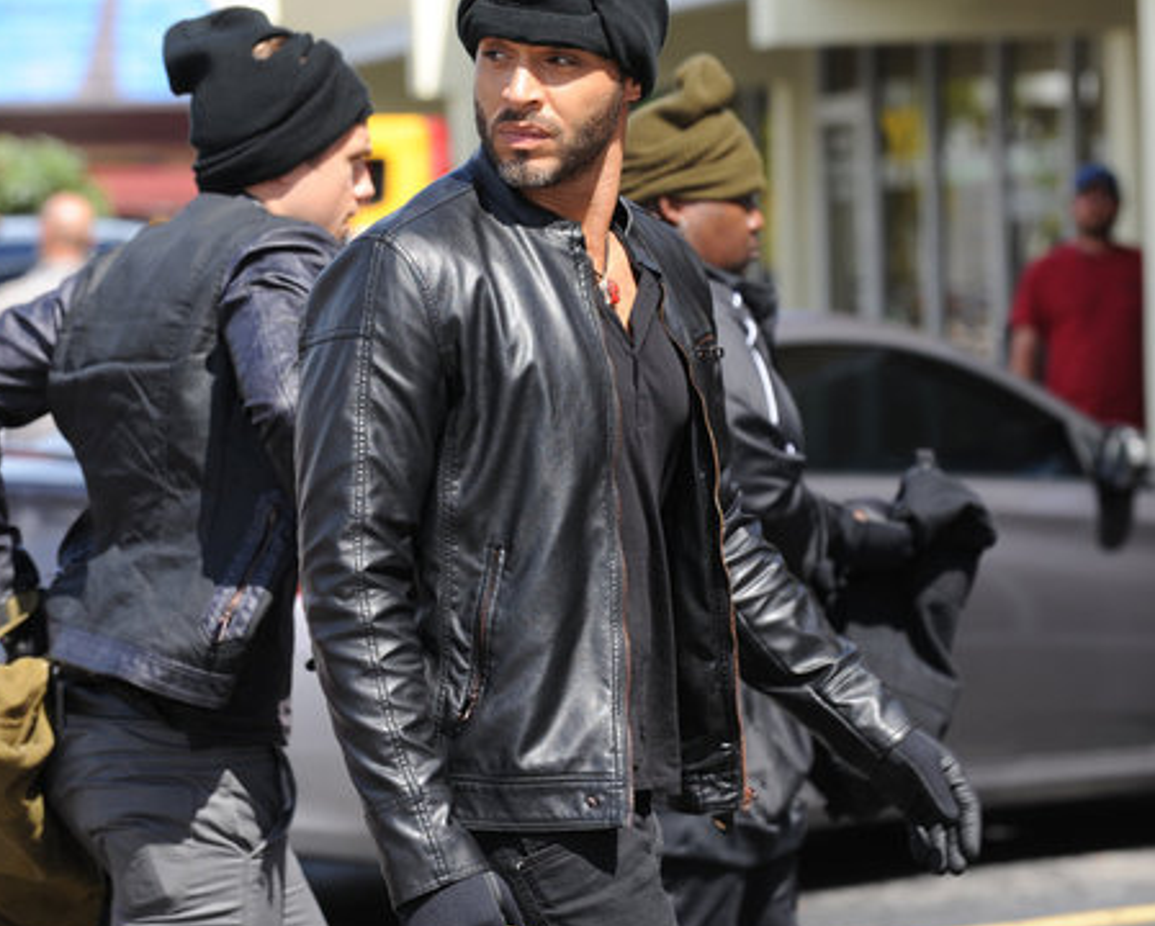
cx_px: 633
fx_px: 5782
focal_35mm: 169
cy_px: 446
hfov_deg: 11.4
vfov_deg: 9.2
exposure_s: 1/640
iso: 200
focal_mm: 135
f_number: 5
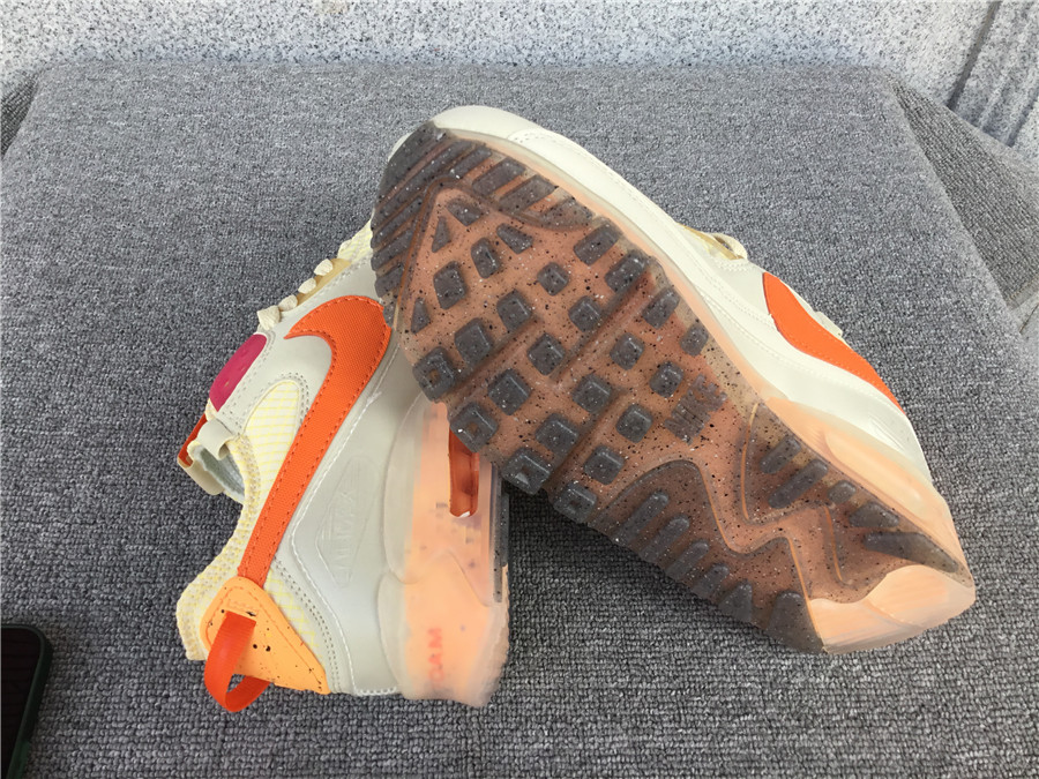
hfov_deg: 58.4
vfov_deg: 45.4
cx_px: 520
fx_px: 930
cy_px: 390
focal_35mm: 31
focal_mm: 3.3
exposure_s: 1/196
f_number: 2.4
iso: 25
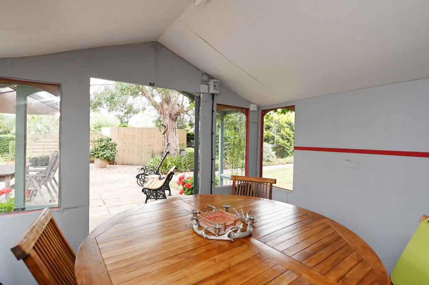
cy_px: 142
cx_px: 214
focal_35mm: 18
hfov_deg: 90.0
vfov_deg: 67.3
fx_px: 214
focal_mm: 18
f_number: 4.5
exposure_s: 1/80
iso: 200
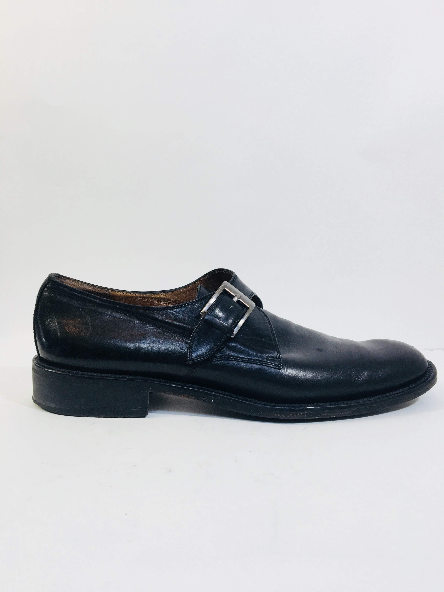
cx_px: 222
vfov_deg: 61.7
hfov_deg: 48.2
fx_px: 496
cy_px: 296
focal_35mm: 29
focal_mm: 4.15
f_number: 2.2
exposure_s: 1/120
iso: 40
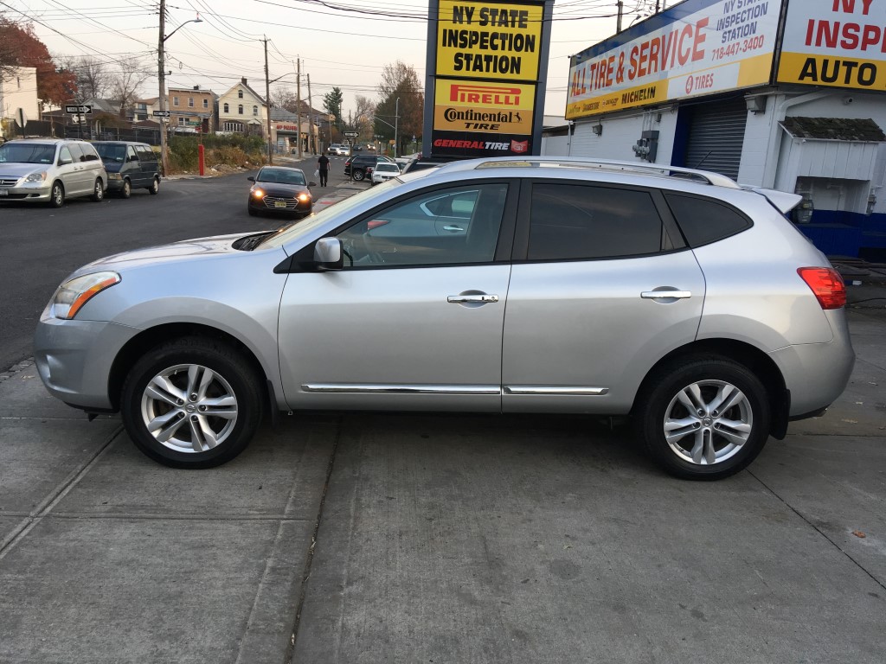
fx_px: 742
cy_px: 332
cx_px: 443
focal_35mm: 29
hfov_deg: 61.7
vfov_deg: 48.2
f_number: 2.2
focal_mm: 4.15
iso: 32
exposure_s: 1/120
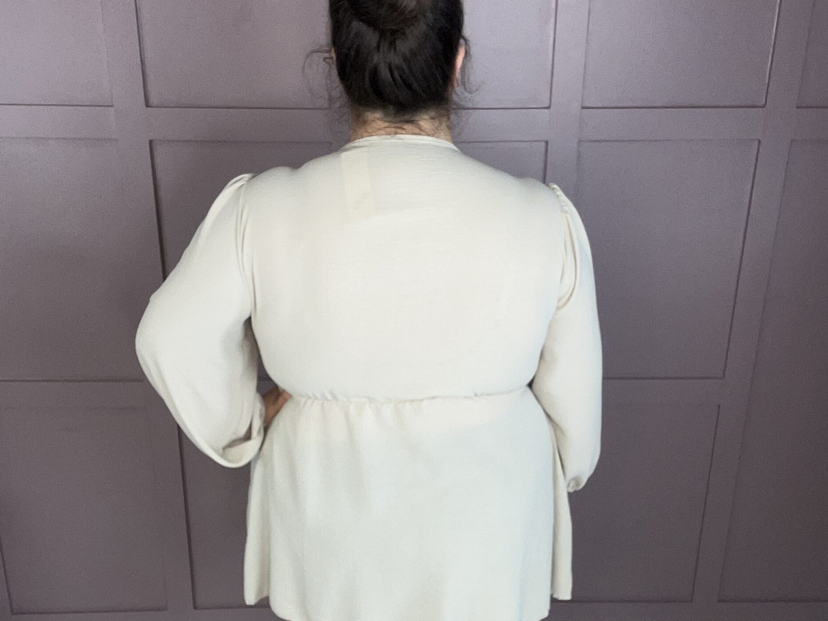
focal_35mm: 41
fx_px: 981
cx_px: 404
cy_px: 407
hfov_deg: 45.8
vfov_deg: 34.9
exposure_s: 1/108
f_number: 1.9
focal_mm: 2.69
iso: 50
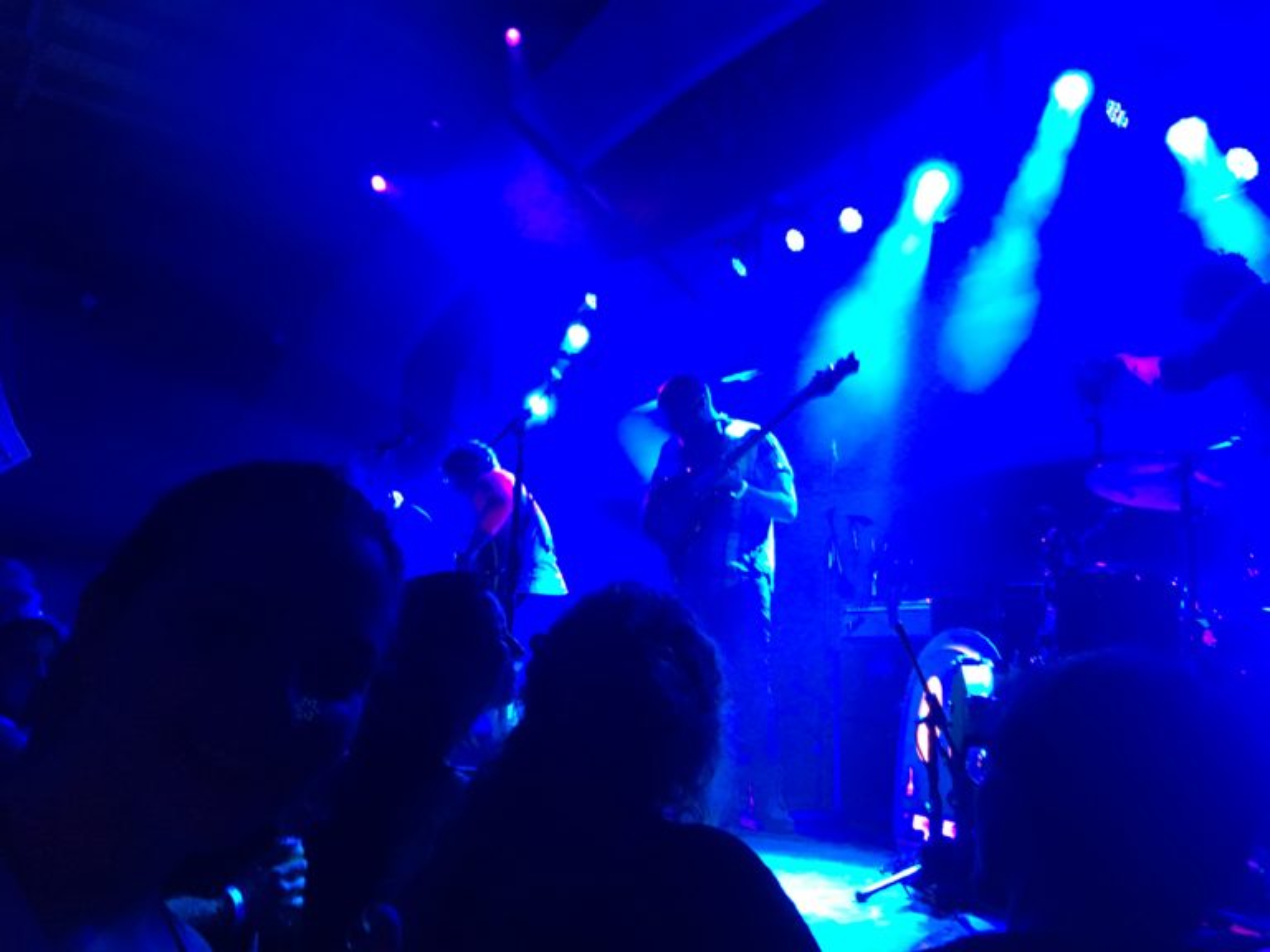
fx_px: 1064
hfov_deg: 61.7
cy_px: 476
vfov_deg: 48.2
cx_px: 635
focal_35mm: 29
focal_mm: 4.15
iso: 200
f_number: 2.2
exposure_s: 1/20
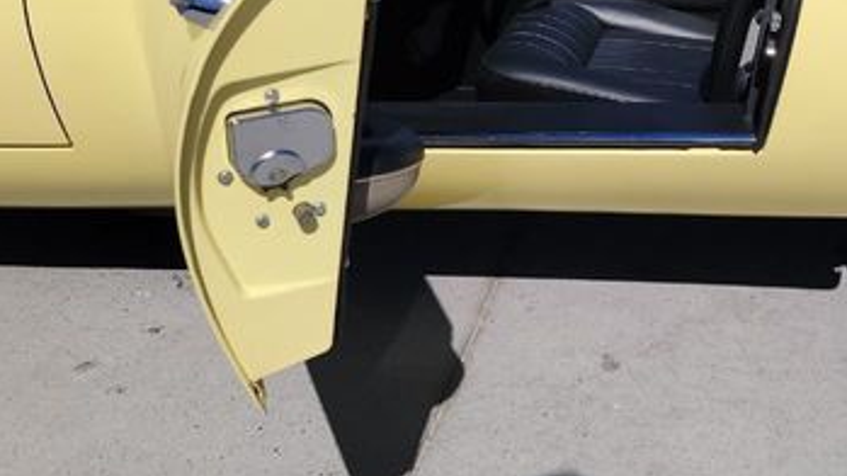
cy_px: -7
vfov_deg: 23.8
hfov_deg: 41.2
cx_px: 672
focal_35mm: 48
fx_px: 1078
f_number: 1.8
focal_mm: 6.7
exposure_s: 1/2140
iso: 16
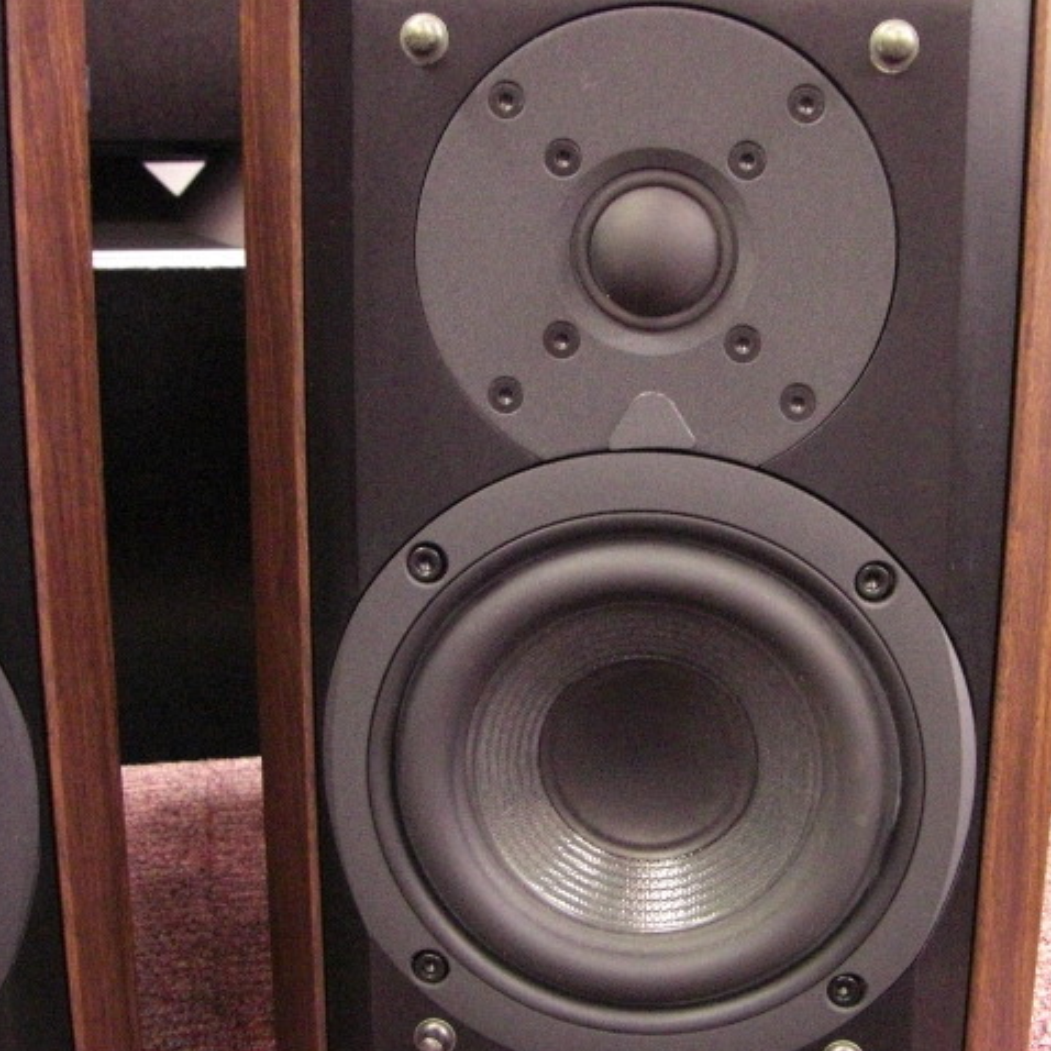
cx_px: 644
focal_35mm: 45
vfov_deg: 37.6
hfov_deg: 37.4
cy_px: 526
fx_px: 1546
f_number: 3.4
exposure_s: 1/15
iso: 800
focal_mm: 6.3
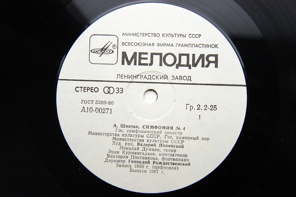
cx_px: 148
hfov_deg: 37.9
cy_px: 98
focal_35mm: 52
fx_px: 431
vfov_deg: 25.7
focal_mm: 35
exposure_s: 1/160
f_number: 6.3
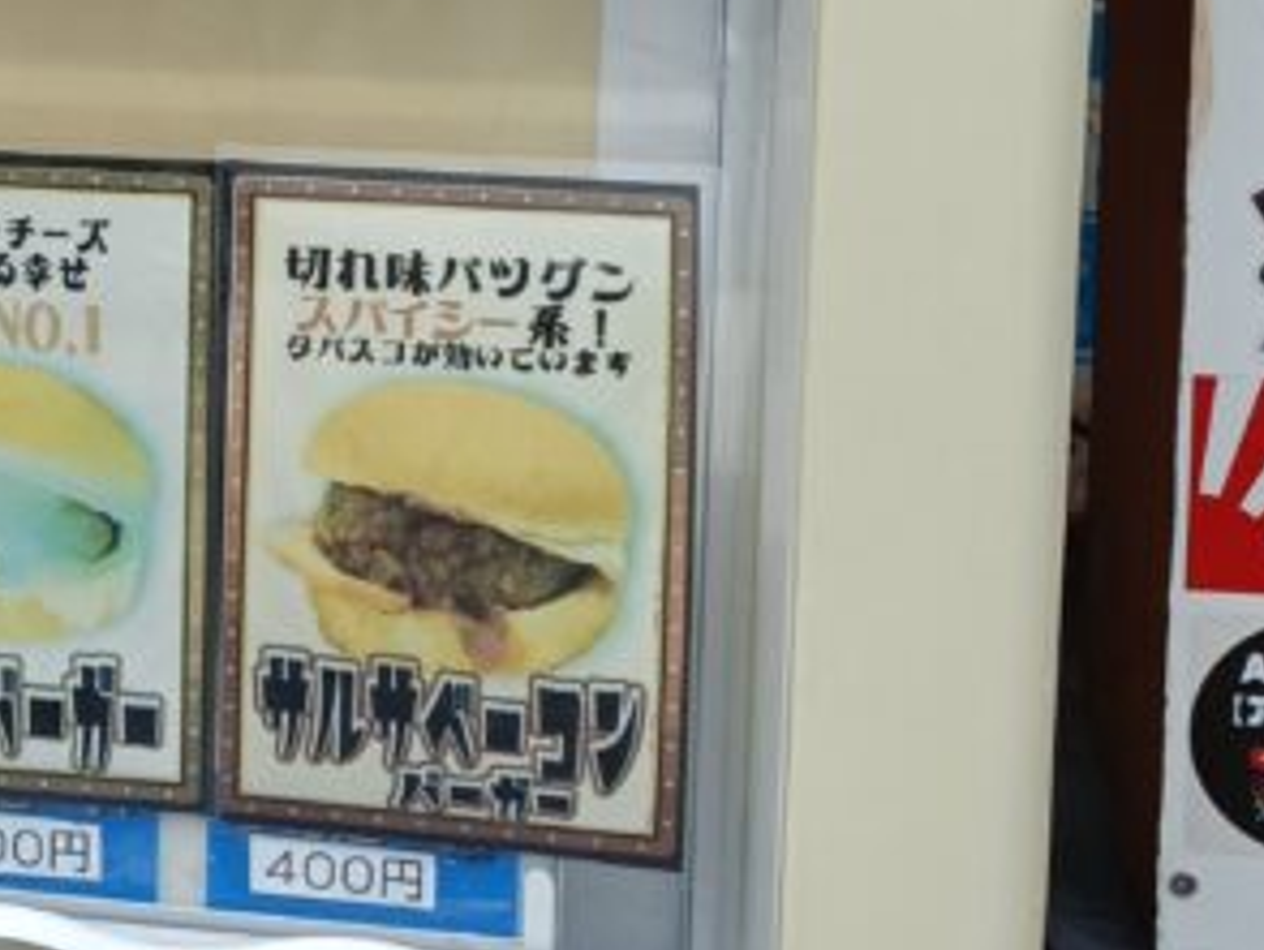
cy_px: -73
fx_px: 3179
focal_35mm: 87
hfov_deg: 20.6
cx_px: -370
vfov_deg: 16.5
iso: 64
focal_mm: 4.7
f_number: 1.7
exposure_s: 1/788
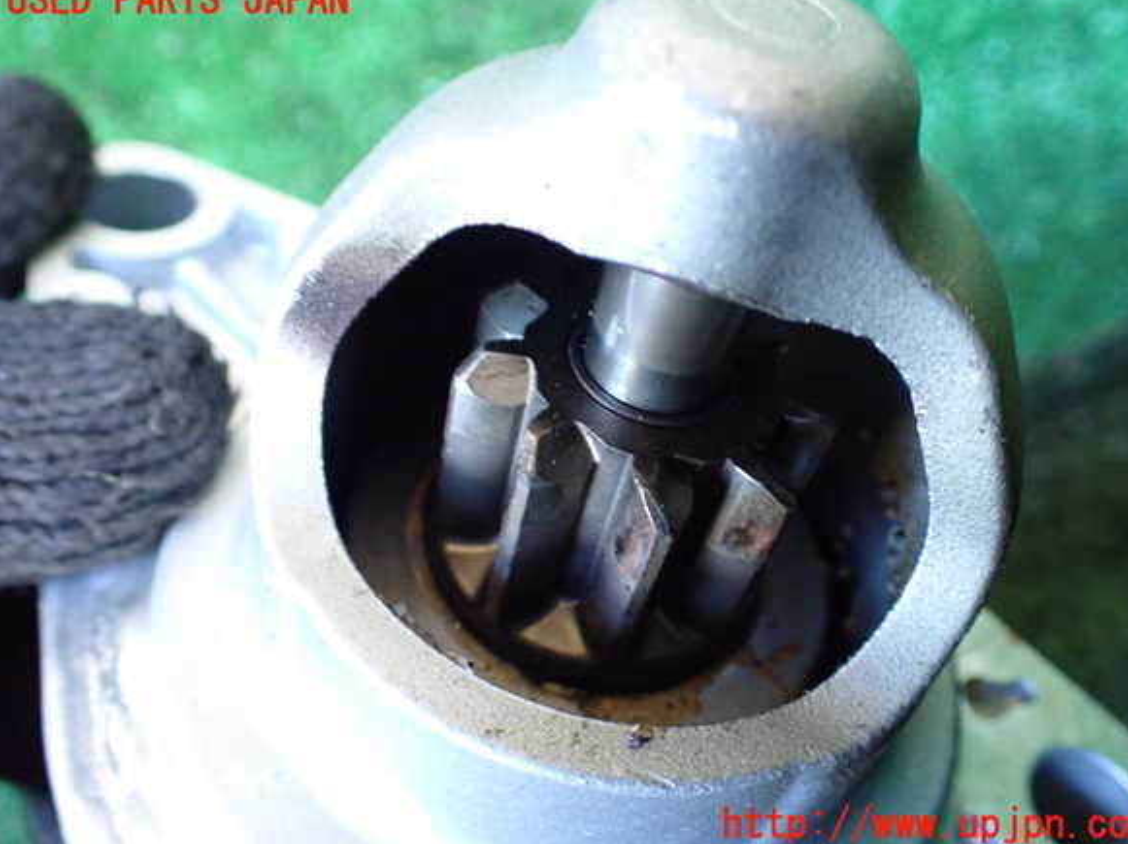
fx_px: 1010
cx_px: 579
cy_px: 413
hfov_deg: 58.4
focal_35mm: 31
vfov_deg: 45.4
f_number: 2.3
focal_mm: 5.4
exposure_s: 1/40
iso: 800
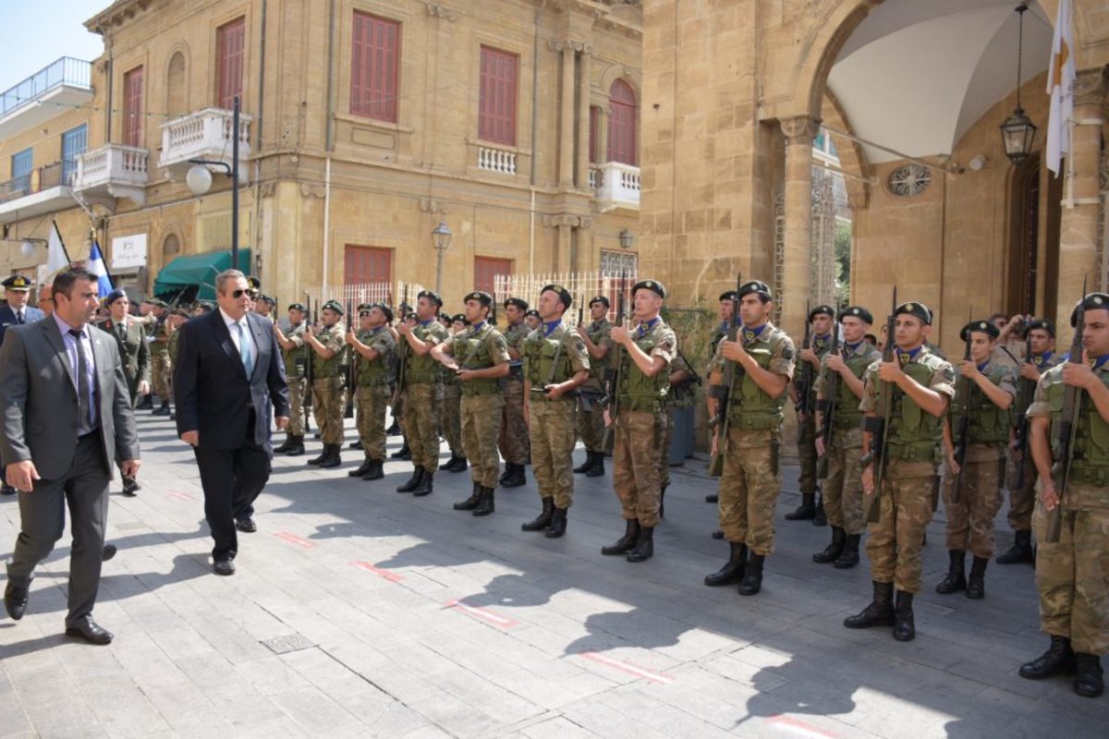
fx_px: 832
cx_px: 554
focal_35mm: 27
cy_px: 370
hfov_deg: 67.4
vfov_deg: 47.9
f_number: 4.5
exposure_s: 1/320
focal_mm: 18
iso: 100
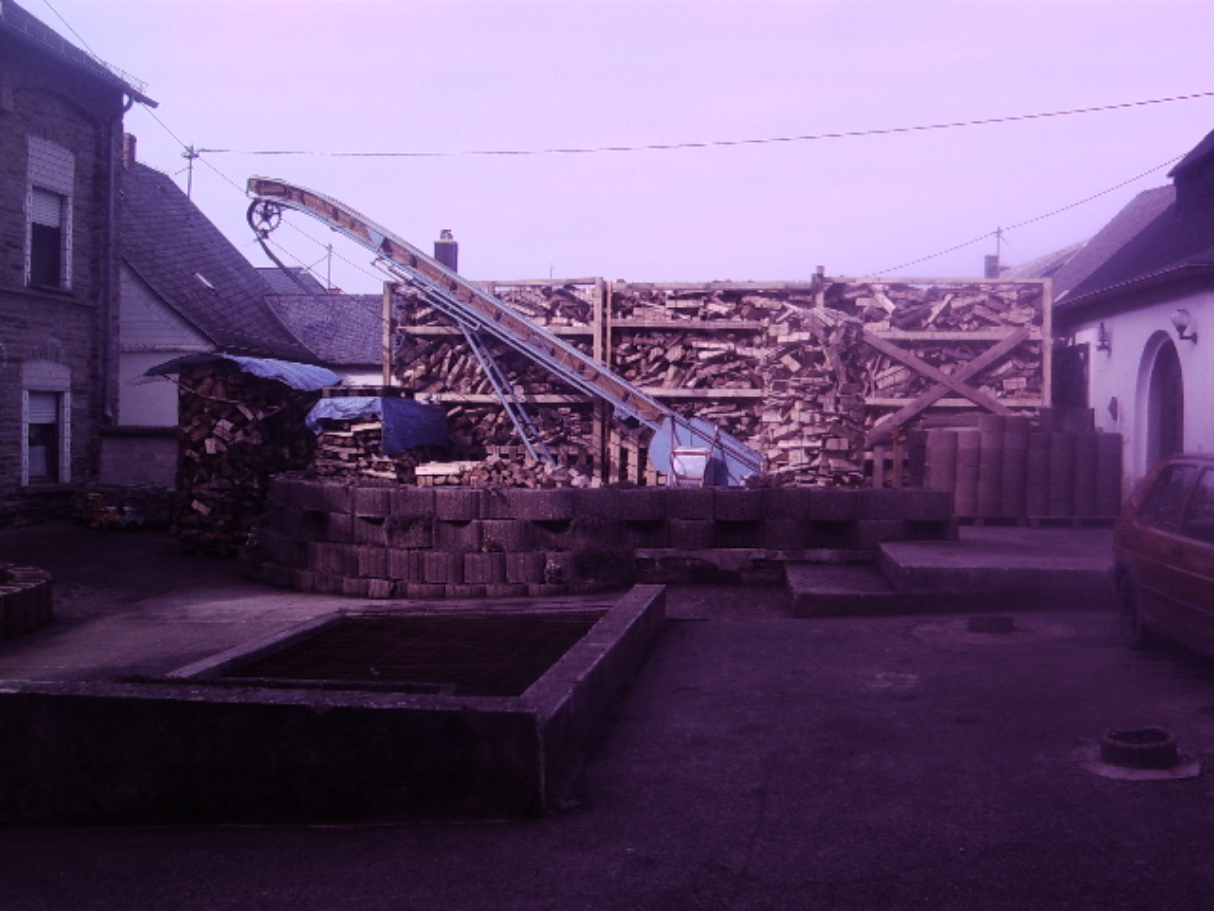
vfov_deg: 45.4
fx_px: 1087
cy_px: 456
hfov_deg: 58.4
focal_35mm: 31
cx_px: 607
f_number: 5.6
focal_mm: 8.13
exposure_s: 1/192
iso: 71
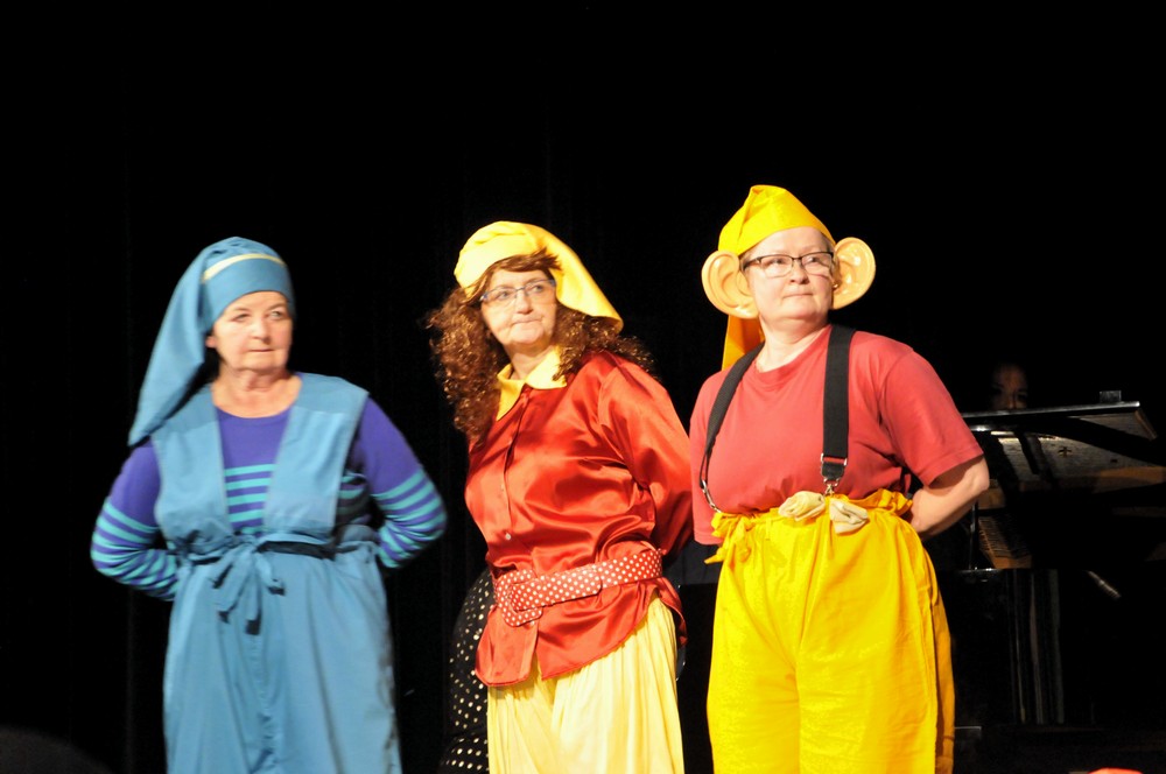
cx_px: 583
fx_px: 5095
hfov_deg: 13.1
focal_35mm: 158
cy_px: 387
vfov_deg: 8.7
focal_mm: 105
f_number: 5.6
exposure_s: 1/30
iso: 3200
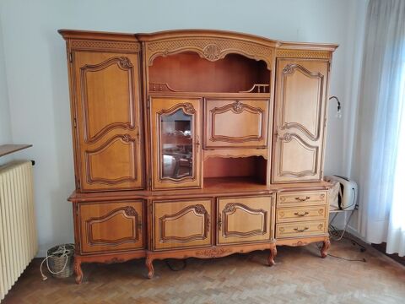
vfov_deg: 56.8
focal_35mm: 24
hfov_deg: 71.6
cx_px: 202
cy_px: 152
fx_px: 281
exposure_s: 1/50
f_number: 1.75
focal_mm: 5.25
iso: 134
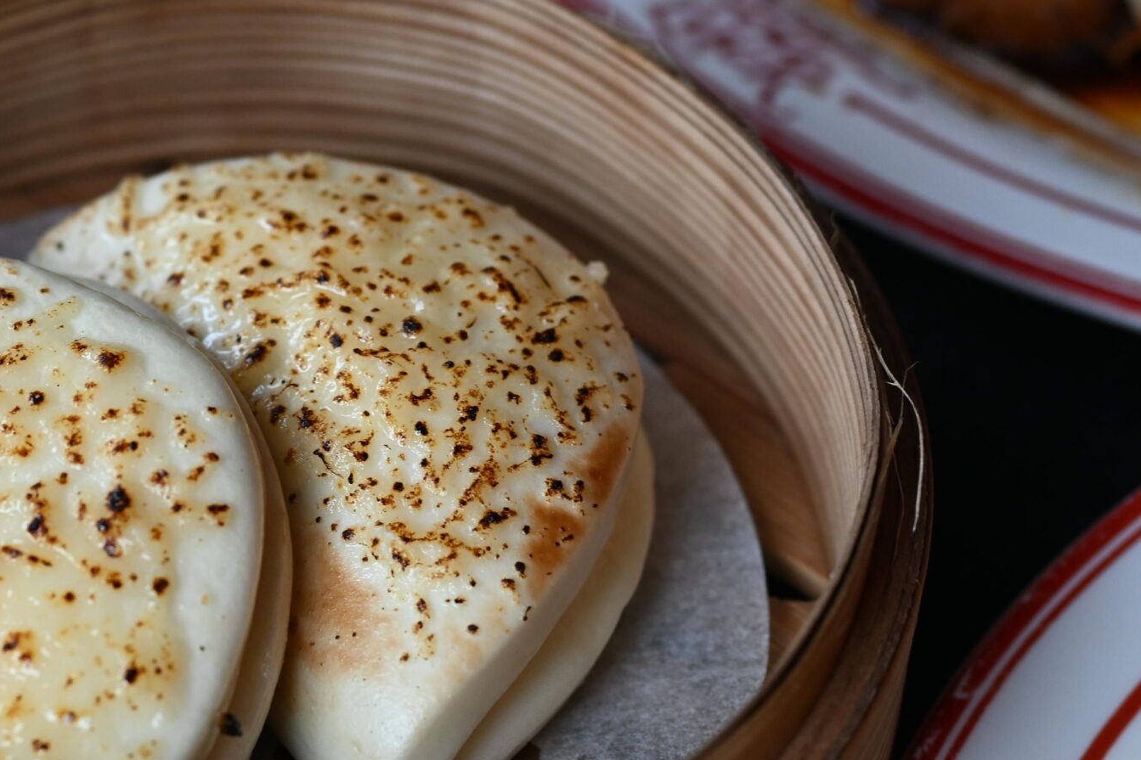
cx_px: 222
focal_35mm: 143
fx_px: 4531
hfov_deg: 14.3
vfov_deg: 9.6
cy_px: 488
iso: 400
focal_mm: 50
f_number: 3.2
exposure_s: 1/160
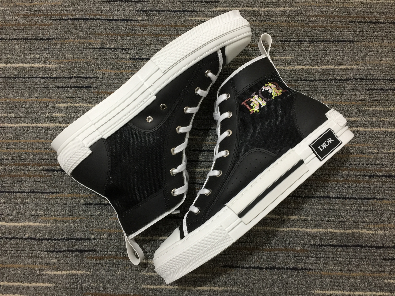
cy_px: 148
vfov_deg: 48.2
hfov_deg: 61.7
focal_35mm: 29
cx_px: 198
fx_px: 331
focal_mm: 4.15
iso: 50
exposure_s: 1/17
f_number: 2.2
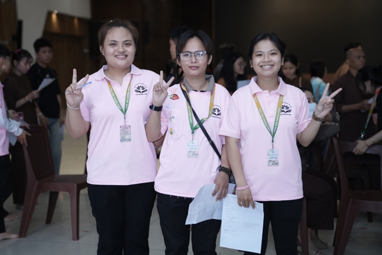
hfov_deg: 38.2
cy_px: 128
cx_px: 191
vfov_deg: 26.0
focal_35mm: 52
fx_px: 552
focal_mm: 52
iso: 500
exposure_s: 1/250
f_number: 2.5
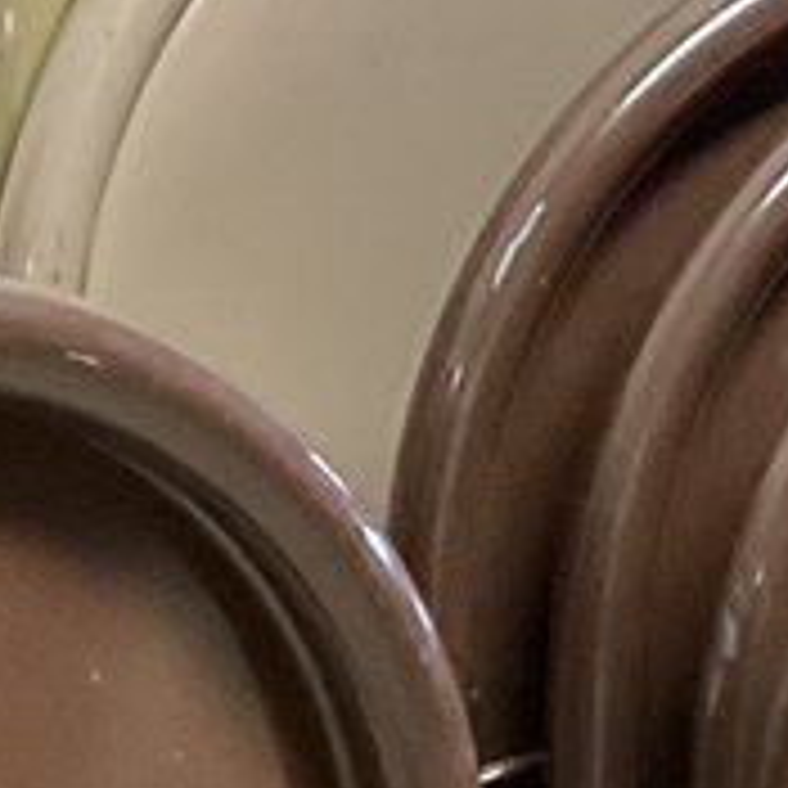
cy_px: 1434
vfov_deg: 7.6
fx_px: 5718
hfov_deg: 7.8
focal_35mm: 222
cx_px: -7
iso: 250
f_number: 1.8
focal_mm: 3
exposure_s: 1/40
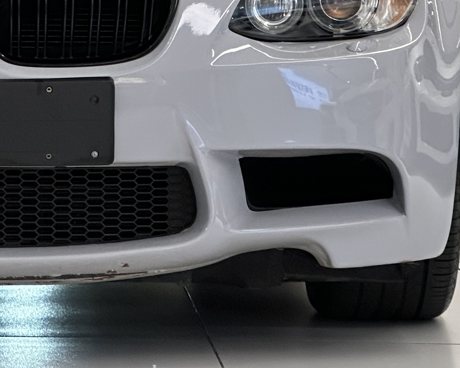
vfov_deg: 6.2
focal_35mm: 248
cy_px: -146
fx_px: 3377
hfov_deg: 7.7
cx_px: -35
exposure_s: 1/100
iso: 320
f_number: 2.8
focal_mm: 9
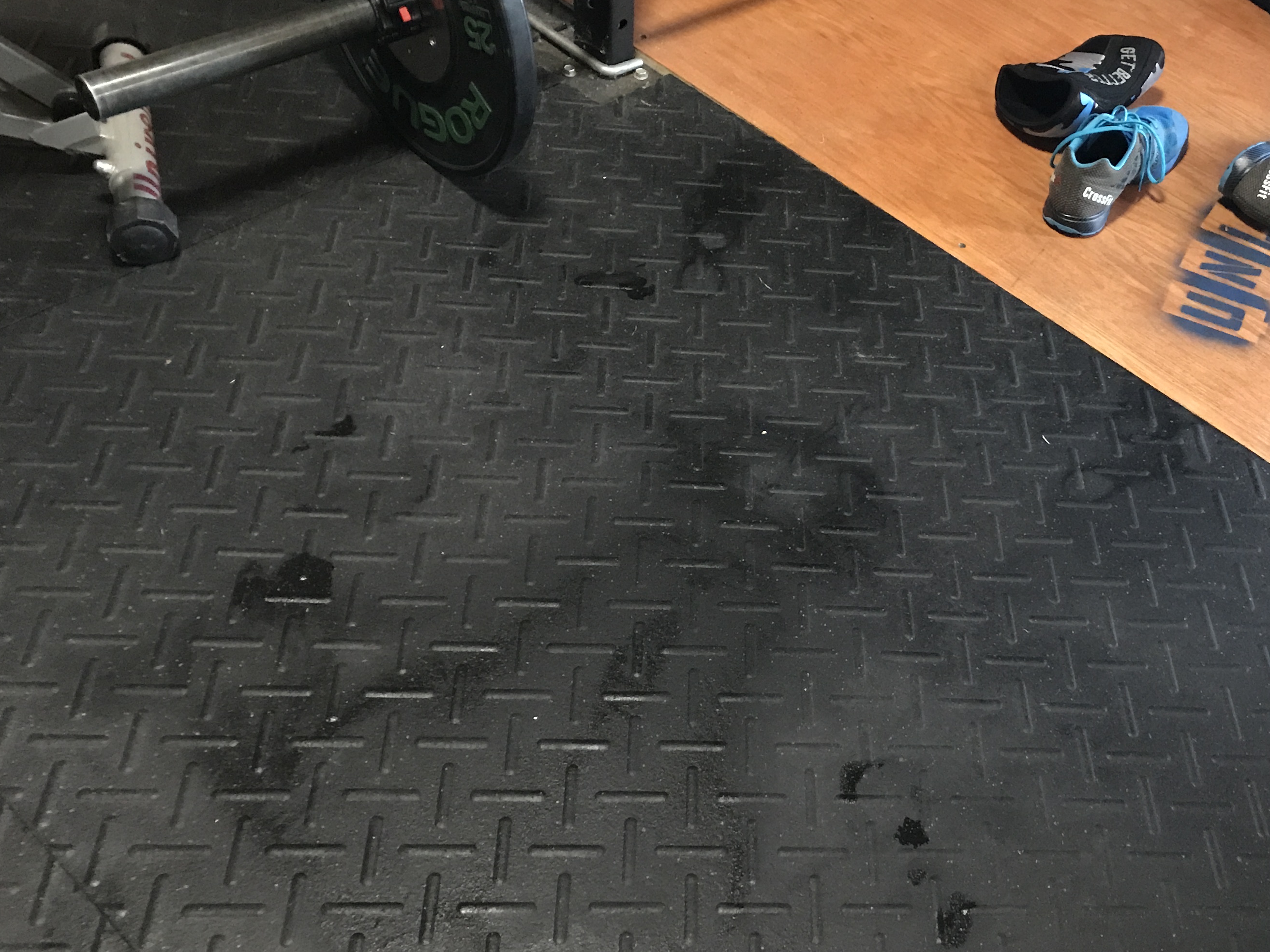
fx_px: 1578
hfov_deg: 42.8
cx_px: 909
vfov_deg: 33.6
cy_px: 423
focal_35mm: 43
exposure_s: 1/5
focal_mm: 3.99
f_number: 1.8
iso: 80
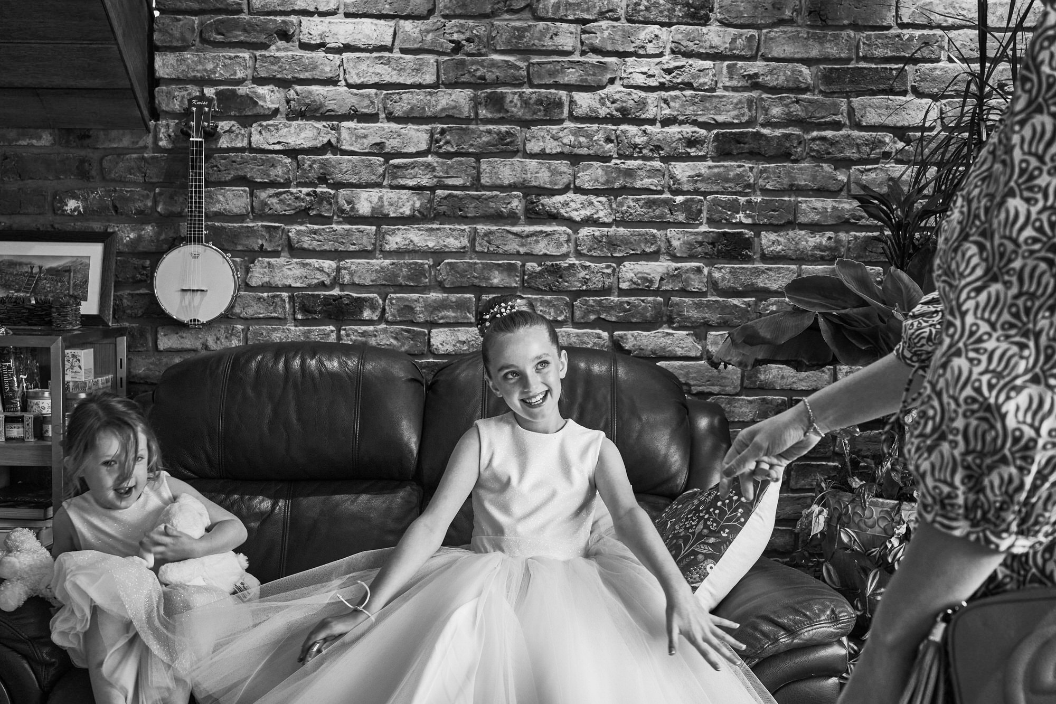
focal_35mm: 40
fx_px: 1173
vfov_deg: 33.4
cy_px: 352
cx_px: 528
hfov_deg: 48.5
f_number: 6.3
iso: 1600
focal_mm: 40
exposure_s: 1/160
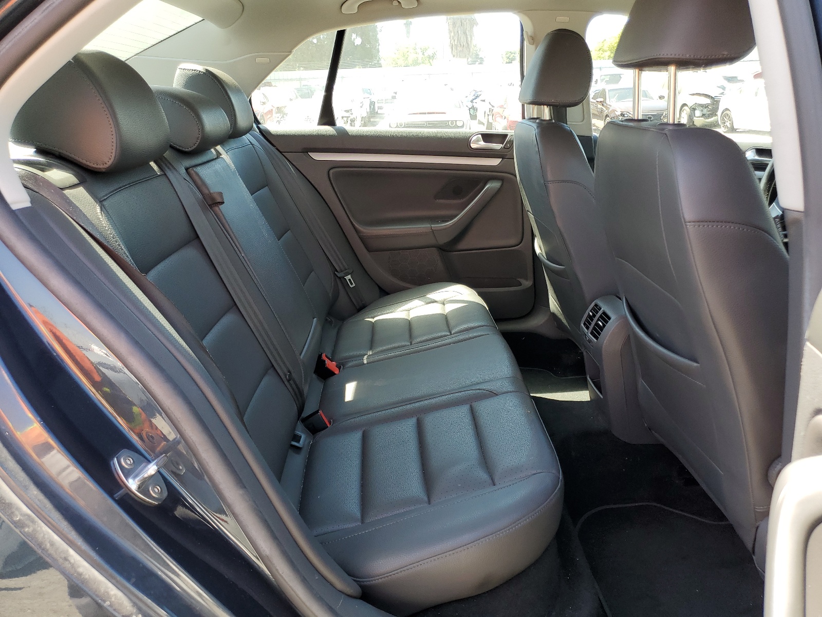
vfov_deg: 53.1
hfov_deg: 67.3
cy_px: 308
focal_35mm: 26
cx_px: 411
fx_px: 617
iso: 50
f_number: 1.5
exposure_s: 1/192
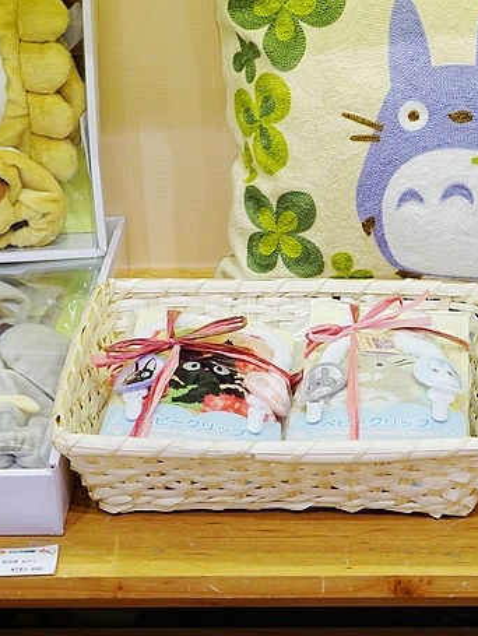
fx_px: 1491
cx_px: 291
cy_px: 185
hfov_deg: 18.2
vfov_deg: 23.9
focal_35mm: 81
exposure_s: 1/60
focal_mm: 25
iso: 400
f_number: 4.5
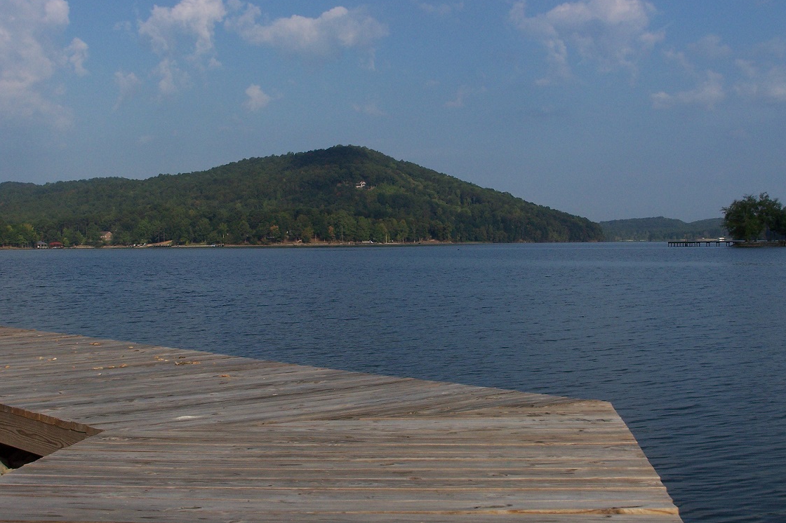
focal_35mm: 59
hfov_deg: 33.9
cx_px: 397
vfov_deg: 23.0
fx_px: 1288
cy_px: 280
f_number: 6.3
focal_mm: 9.3
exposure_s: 1/640
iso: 80
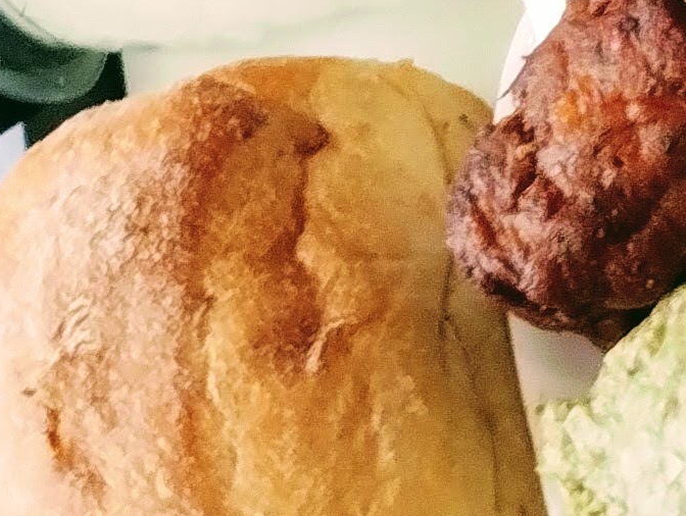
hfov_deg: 11.0
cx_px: 1177
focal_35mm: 170
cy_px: -540
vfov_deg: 8.3
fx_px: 3374
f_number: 1.8
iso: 609
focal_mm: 4.27
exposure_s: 1/33
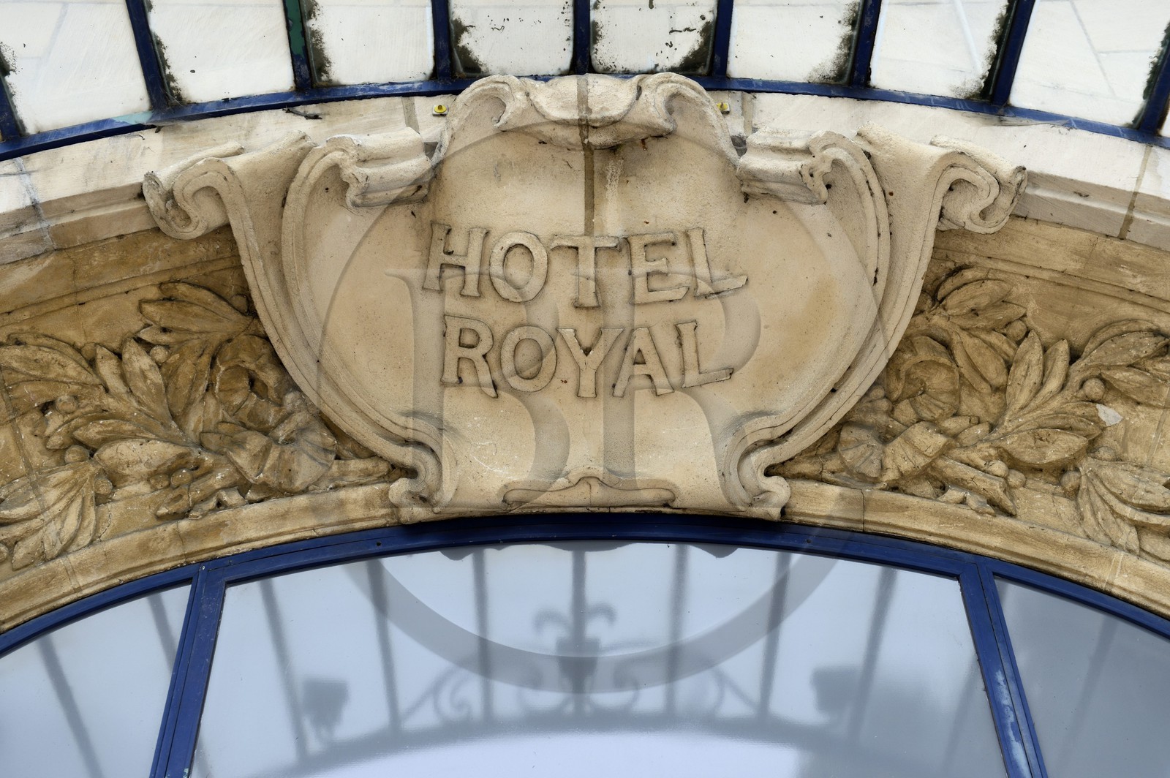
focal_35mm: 48
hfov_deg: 41.1
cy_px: 389
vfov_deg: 28.0
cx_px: 585
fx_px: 1559
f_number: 6.3
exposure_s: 1/125
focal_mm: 48
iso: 400
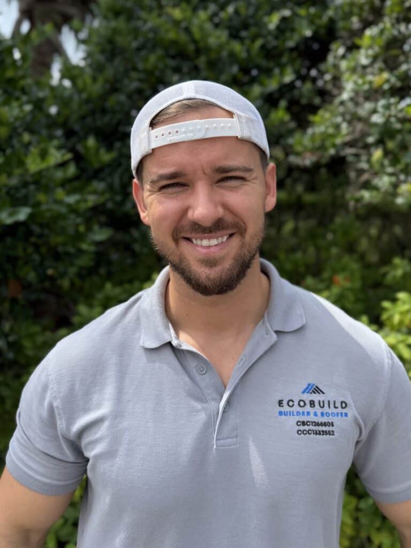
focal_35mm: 24
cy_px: 274
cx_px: 206
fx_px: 380
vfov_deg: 71.6
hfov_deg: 56.8
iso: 80
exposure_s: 1/2445
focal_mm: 6.76
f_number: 1.78
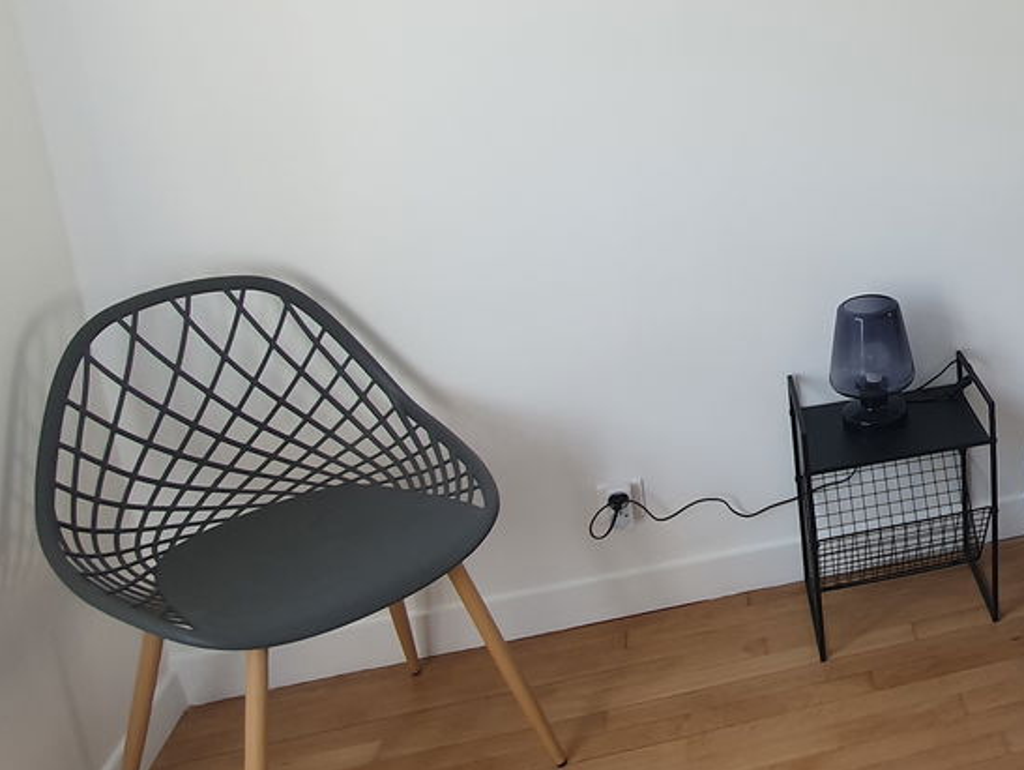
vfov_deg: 36.7
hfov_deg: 39.2
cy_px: 176
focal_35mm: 38
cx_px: 1151
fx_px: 1125
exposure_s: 1/50
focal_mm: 1.8
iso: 50
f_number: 2.2
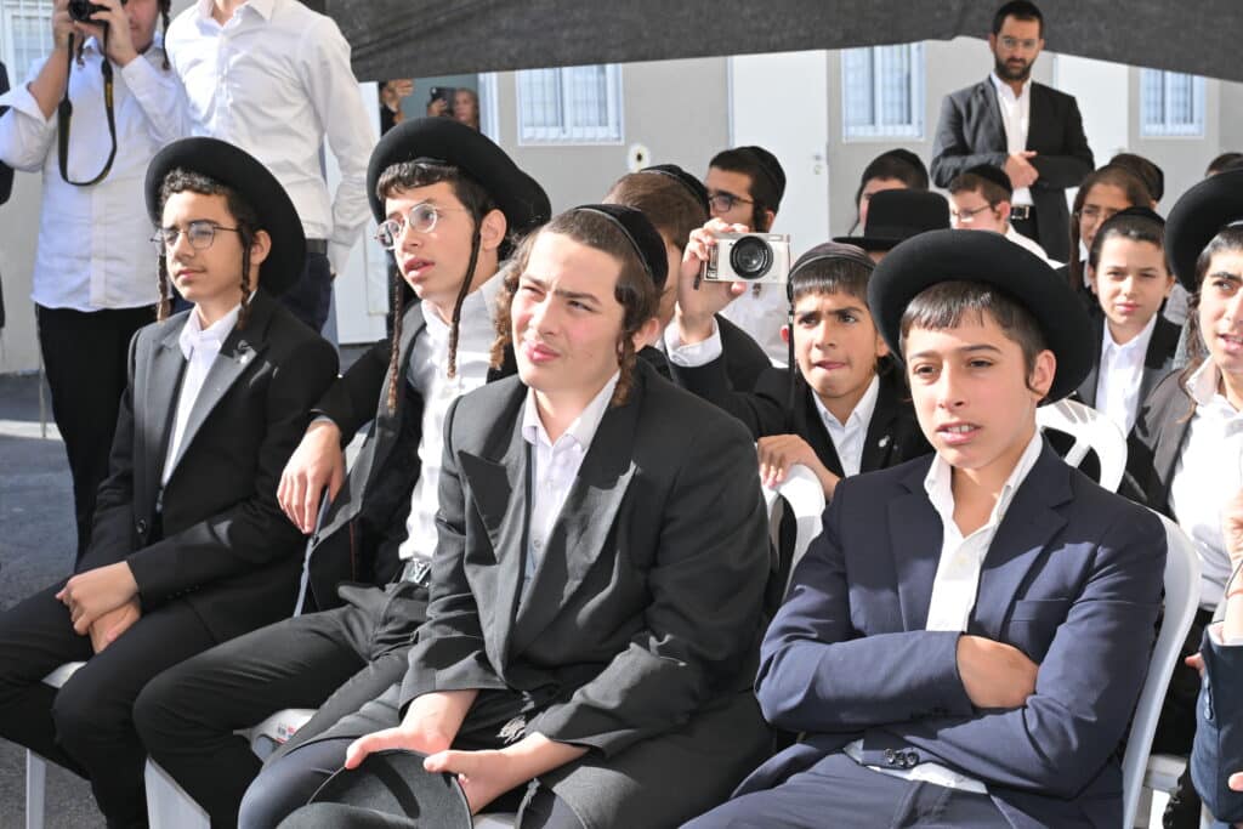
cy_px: 414
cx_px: 622
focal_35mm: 52
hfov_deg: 38.2
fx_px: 1796
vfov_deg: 26.0
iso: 100
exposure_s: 1/125
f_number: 7.1
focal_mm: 35
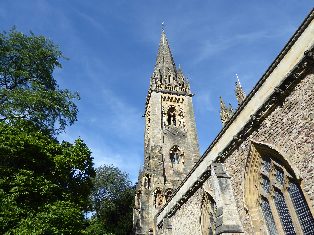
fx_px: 227
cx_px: 157
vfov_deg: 54.9
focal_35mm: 25
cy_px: 118
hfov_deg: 69.4
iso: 80
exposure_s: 1/800
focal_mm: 4.3
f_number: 3.3
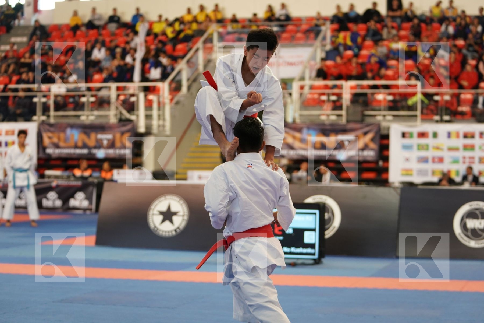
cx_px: 242
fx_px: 1062
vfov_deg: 17.3
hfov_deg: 25.7
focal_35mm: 79
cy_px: 162
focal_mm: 79
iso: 1600
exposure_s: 1/500
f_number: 2.8
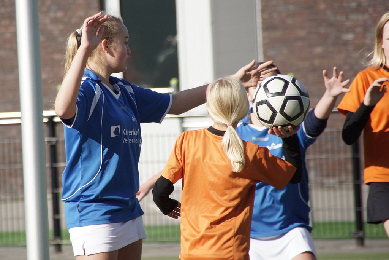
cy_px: 130
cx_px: 194
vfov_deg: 3.7
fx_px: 4052
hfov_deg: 5.5
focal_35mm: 375
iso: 200
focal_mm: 250
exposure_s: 1/640
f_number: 6.3
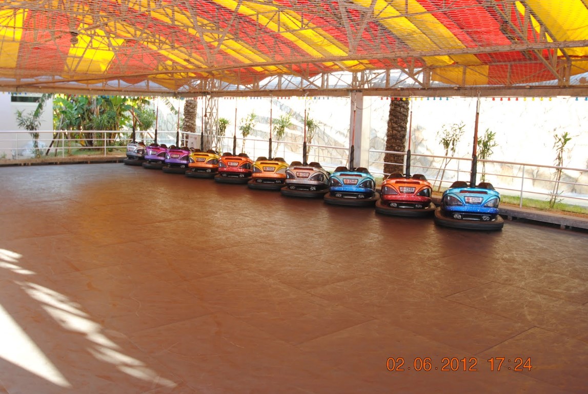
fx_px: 540
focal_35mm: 33
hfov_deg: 57.2
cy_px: 197
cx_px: 294
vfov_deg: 40.1
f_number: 4.5
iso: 200
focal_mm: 22
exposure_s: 1/60
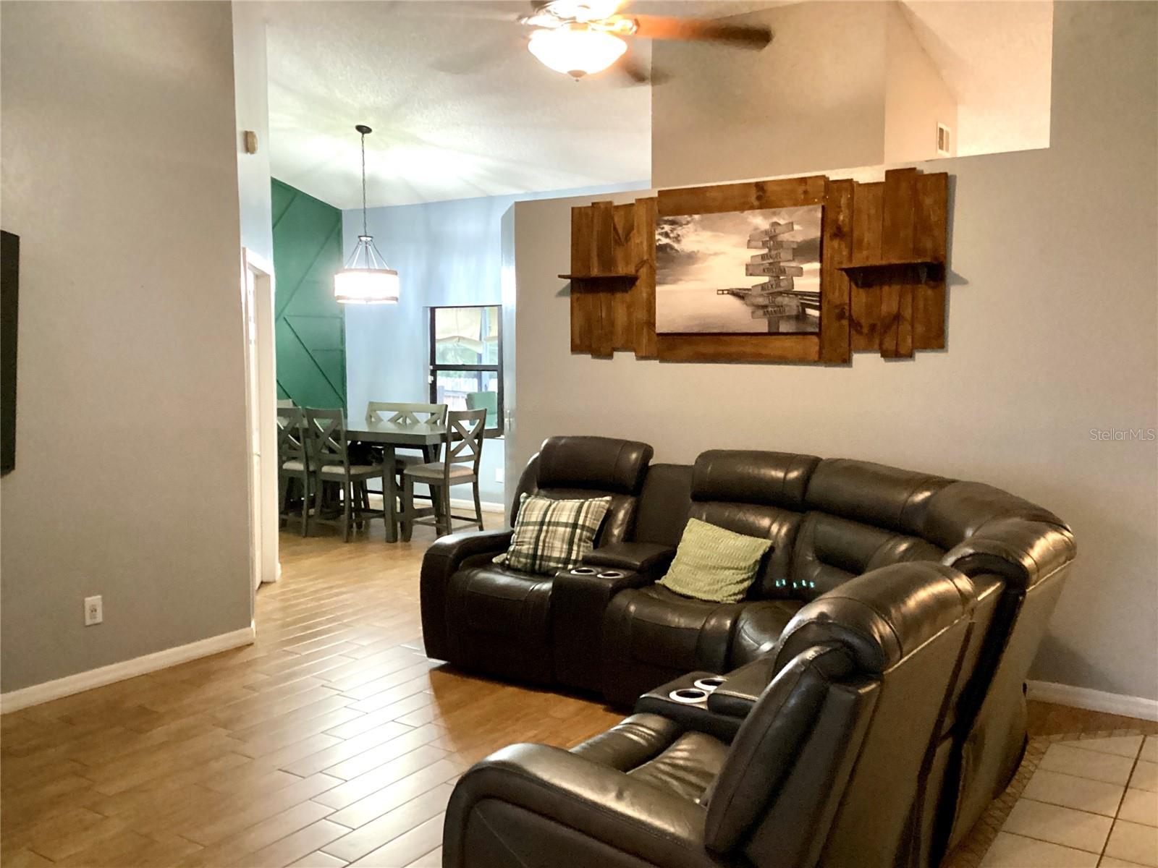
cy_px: 434
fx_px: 1037
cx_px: 579
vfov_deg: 45.4
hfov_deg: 58.4
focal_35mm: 31
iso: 640
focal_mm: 3.3
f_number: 2.4
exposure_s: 1/30
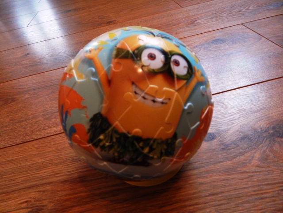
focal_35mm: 22
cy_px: 106
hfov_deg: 76.4
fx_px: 180
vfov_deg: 61.1
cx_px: 142
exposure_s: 1/30
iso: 280
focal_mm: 4
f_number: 3
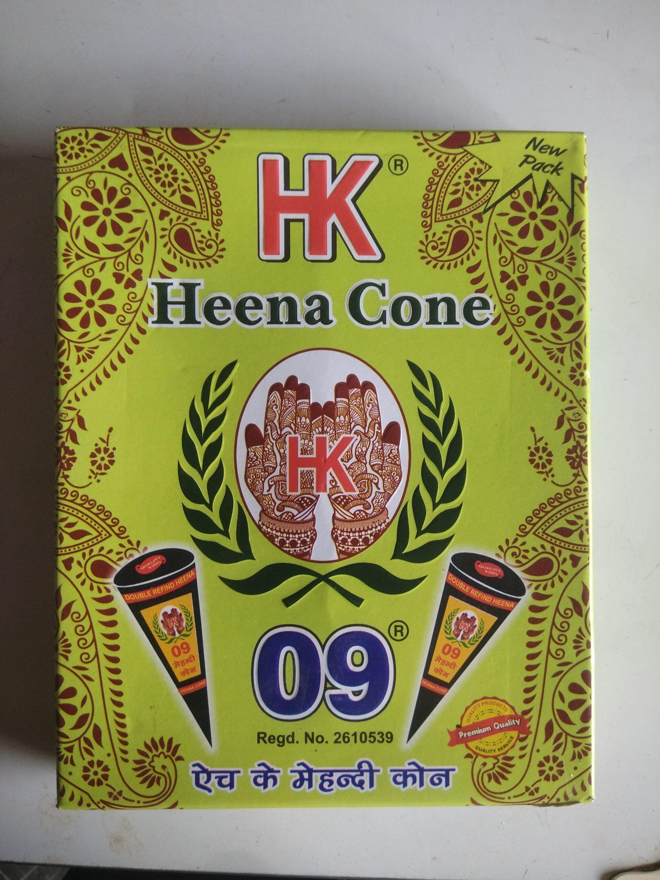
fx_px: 534
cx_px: 330
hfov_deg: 63.4
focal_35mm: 21
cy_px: 440
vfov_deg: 79.0
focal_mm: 3.57
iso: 160
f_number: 2
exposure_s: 1/33
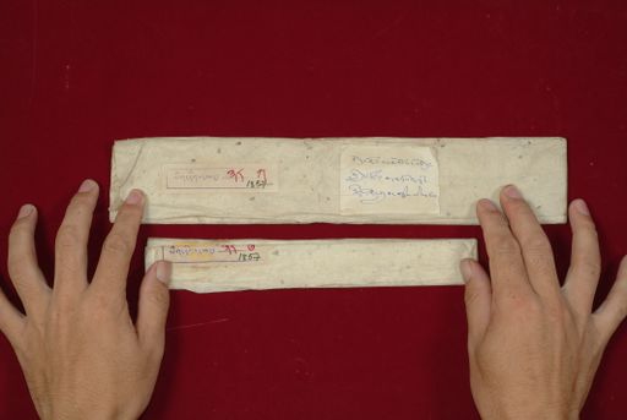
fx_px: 1544
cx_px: 314
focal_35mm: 88
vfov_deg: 15.5
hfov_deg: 23.0
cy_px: 210
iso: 160
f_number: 13
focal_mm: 59
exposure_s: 1/20
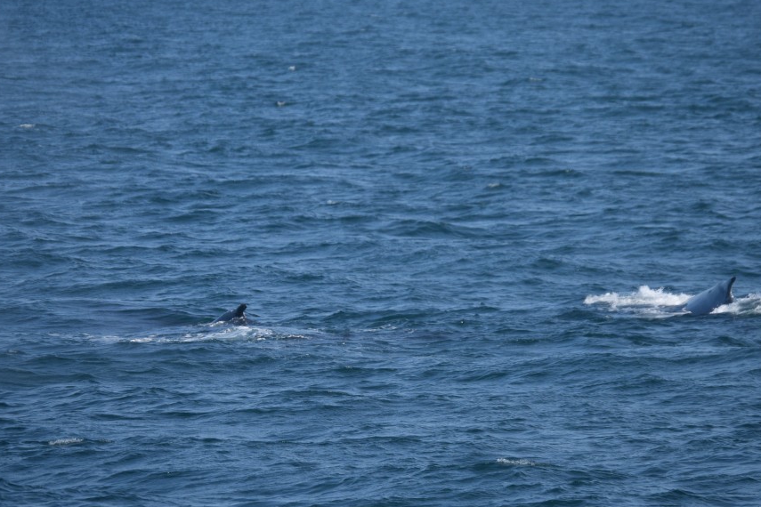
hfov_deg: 7.0
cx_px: 400
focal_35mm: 294
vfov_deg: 4.7
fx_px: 6207
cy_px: 222
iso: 200
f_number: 5.6
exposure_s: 1/1600
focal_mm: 155
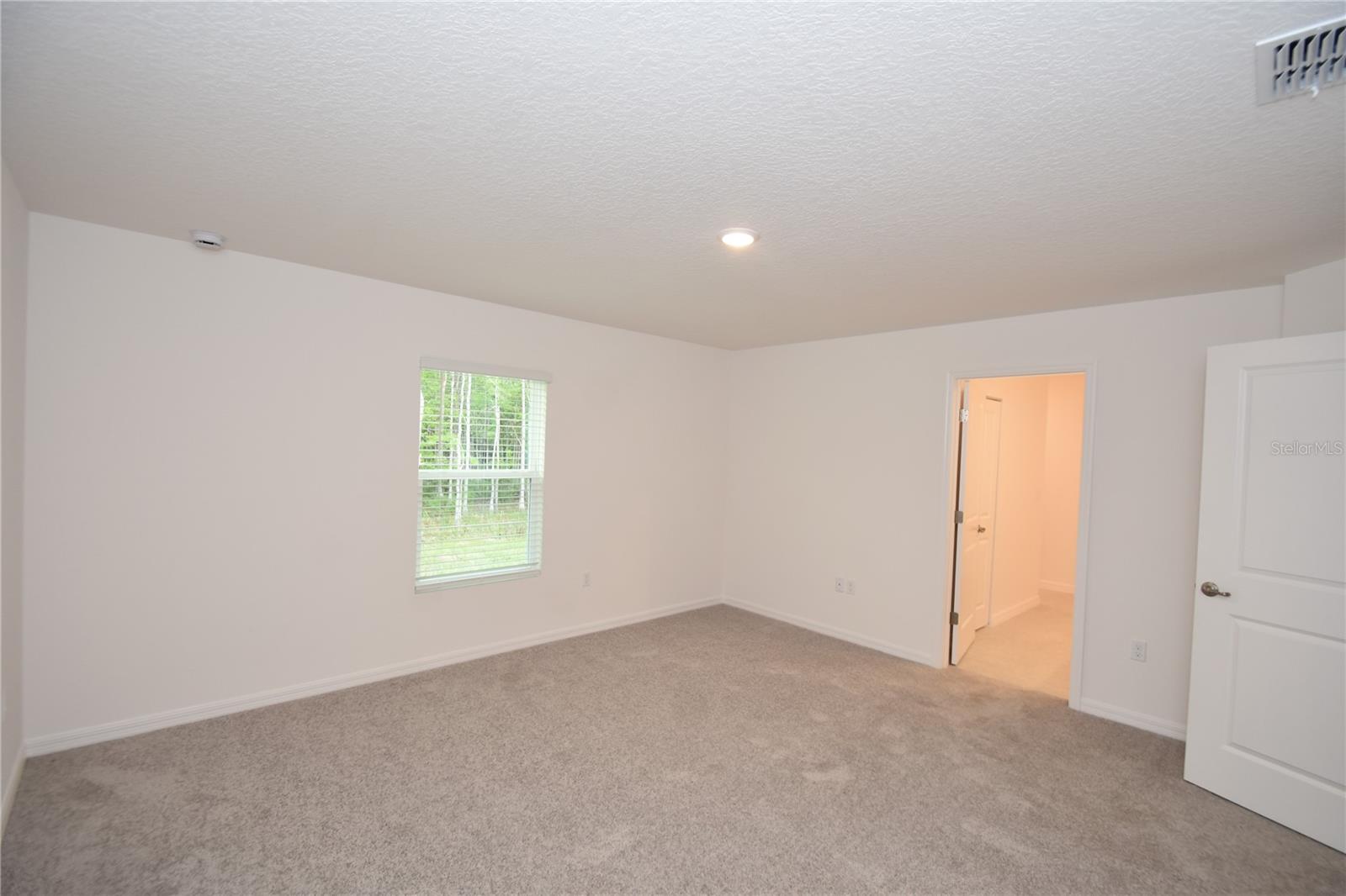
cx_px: 673
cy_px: 448
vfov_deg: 77.3
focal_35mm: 15
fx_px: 561
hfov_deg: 100.4
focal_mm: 10
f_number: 4
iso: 360
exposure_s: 1/60
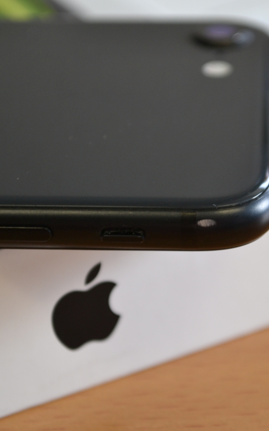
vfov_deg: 16.5
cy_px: 216
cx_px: 212
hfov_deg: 10.3
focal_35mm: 127
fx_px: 1487
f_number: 5.6
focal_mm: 55
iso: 400
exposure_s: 1/30
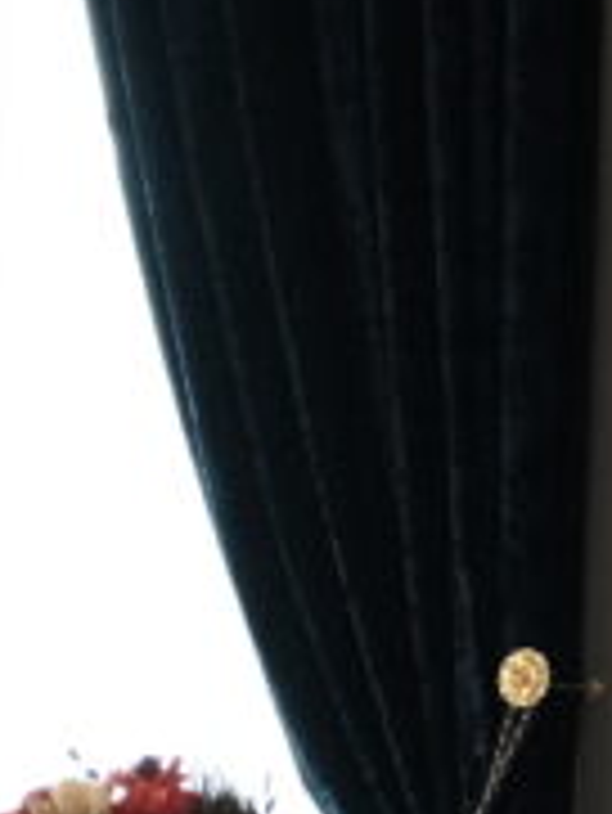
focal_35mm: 255
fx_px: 6004
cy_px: 504
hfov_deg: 5.8
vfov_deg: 7.8
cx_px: -133
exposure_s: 1/50
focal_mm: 31.5
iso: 1600
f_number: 3.6
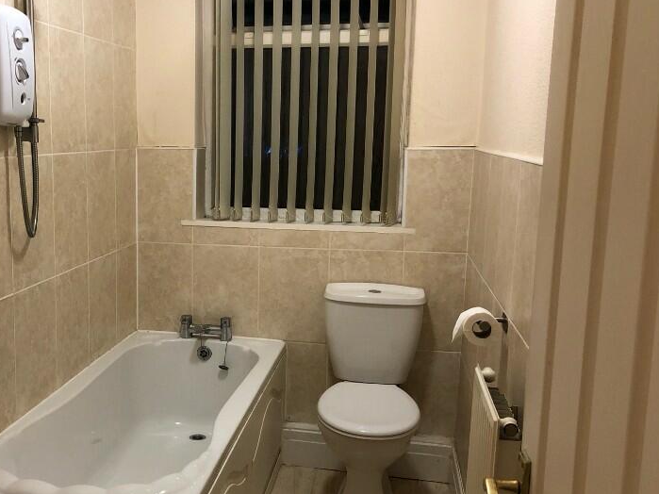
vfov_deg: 35.1
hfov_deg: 44.9
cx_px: 205
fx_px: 780
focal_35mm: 41
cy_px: 278
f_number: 1.8
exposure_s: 1/17
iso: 80
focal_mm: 3.99
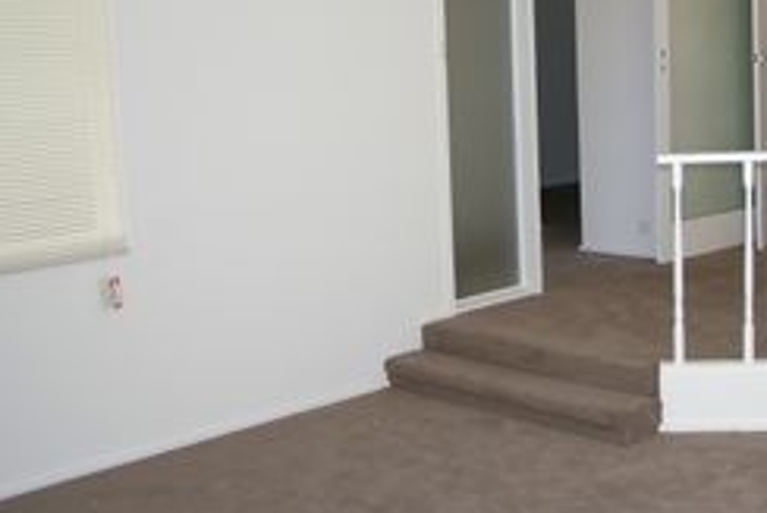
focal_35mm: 52
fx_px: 1109
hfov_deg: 37.1
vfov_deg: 25.7
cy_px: 131
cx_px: 585
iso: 200
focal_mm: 18
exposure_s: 1/180
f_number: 4
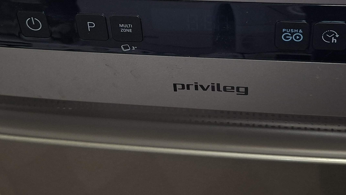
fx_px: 431
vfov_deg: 23.8
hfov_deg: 43.5
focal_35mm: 47
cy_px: -19
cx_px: 207
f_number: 1.8
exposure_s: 1/100
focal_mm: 5.54
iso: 200
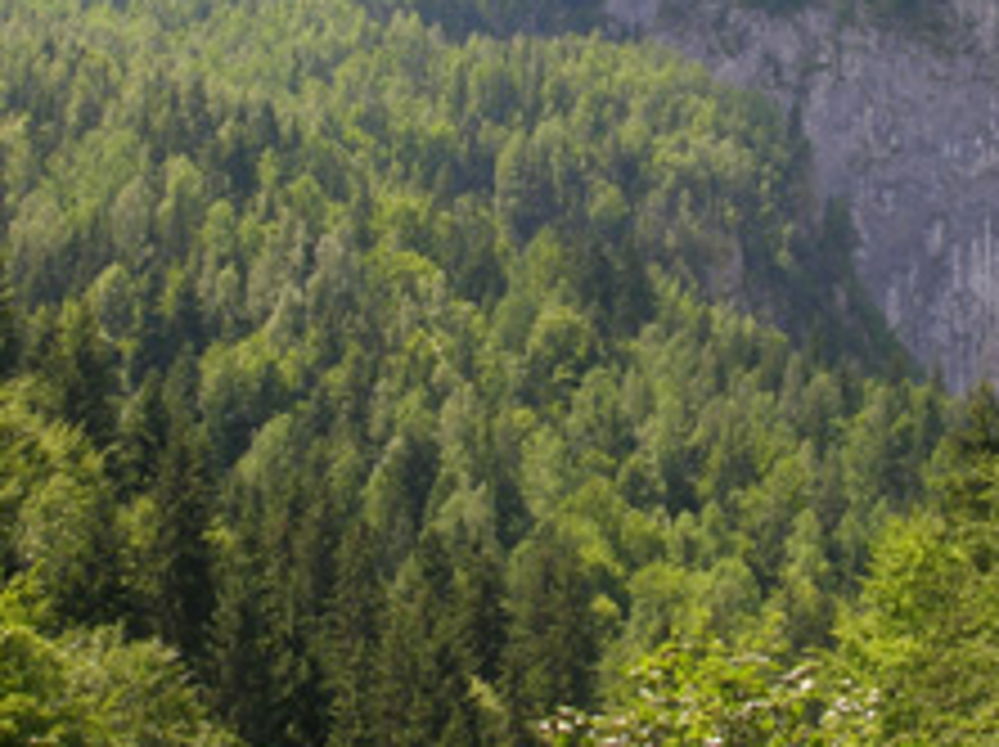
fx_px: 2710
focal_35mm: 94
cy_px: 155
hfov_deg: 20.7
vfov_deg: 15.6
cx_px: 774
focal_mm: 9.7
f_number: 5.9
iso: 50
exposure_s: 1/123
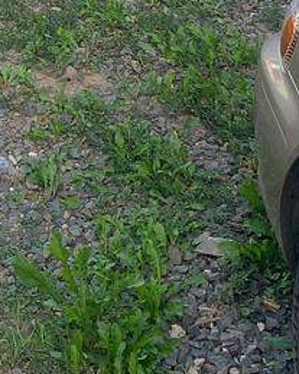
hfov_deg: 14.1
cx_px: -68
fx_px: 1173
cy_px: -186
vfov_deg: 16.5
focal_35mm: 106
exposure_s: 1/388
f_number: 1.8
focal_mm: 4.25
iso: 25
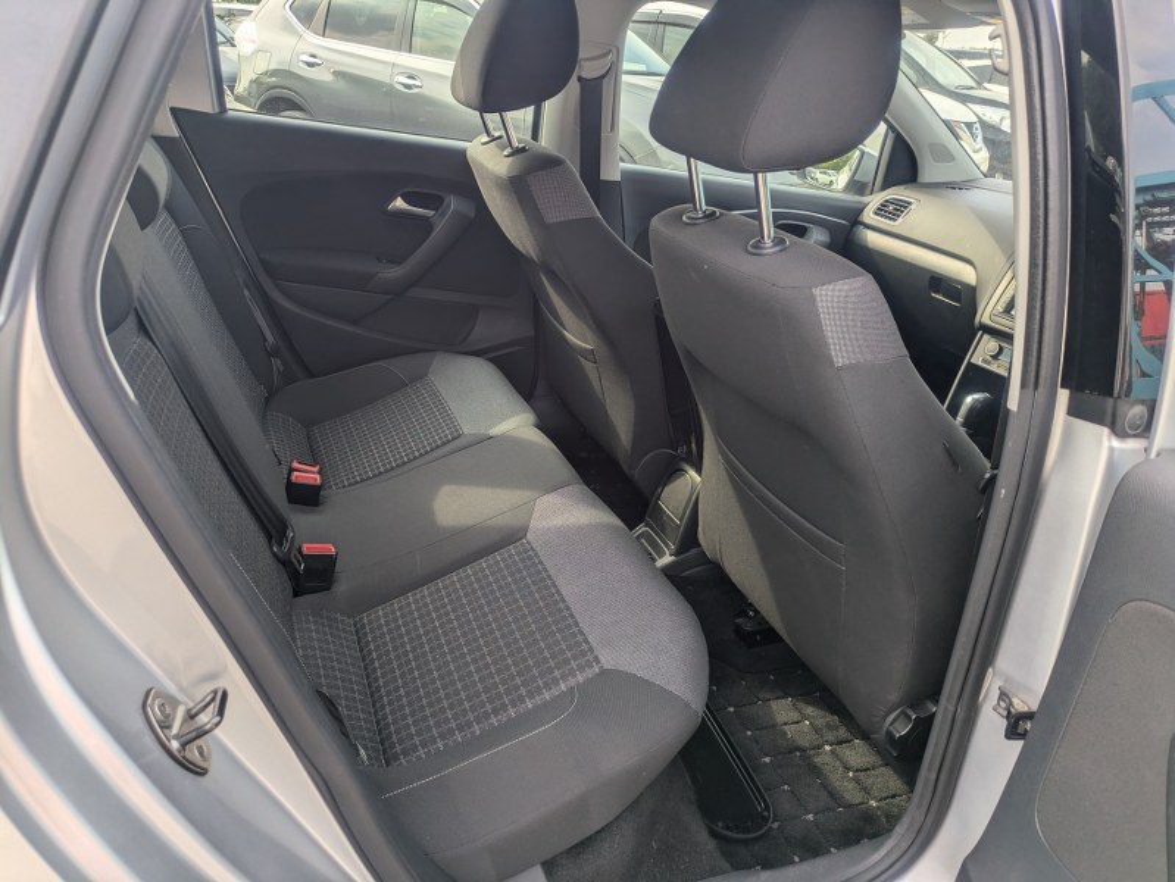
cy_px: 441
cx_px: 588
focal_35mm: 25
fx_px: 849
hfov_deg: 69.4
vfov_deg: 54.9
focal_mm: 5.43
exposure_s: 1/474
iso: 48
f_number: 1.89
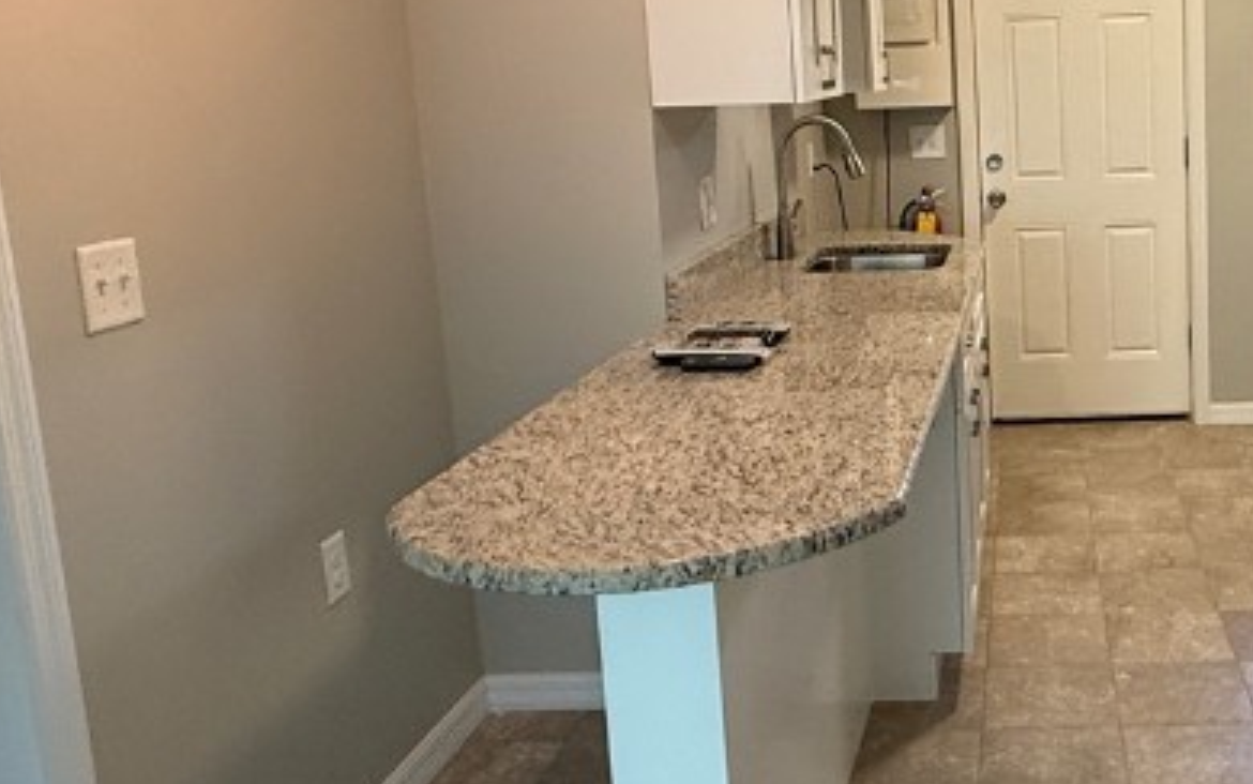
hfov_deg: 47.2
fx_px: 1332
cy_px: 283
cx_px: 1028
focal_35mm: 39
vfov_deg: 32.6
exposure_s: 1/60
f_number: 2.2
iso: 400
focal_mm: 2.22
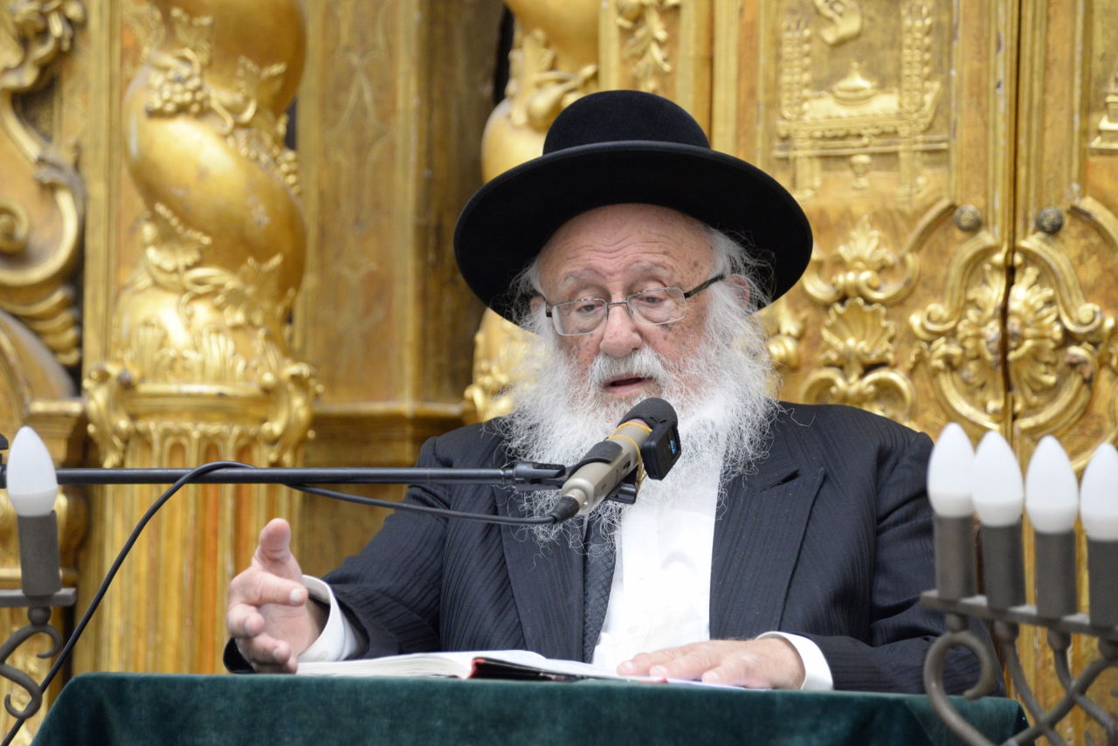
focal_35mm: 170
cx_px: 559
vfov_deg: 8.1
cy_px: 373
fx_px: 5280
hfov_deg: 12.1
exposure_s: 1/200
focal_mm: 170
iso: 3200
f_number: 6
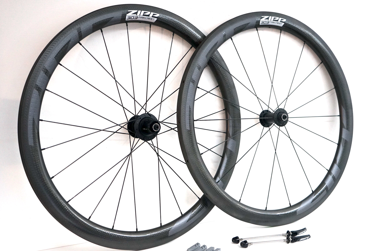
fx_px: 439
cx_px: 188
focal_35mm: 42
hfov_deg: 46.4
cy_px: 126
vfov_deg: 31.8
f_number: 4.5
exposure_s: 1/160
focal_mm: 42
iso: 1600
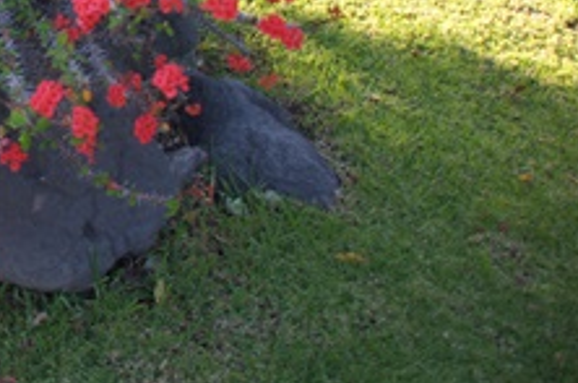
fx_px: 1170
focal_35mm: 73
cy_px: -130
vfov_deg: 17.3
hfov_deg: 24.4
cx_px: -161
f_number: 4
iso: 100
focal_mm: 18
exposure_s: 1/60
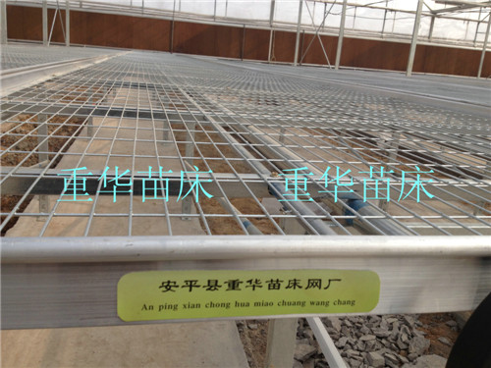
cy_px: 184
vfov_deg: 40.7
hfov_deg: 52.6
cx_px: 246
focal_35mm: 35
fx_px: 496
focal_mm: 4.28
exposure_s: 1/876
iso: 64
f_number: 2.4
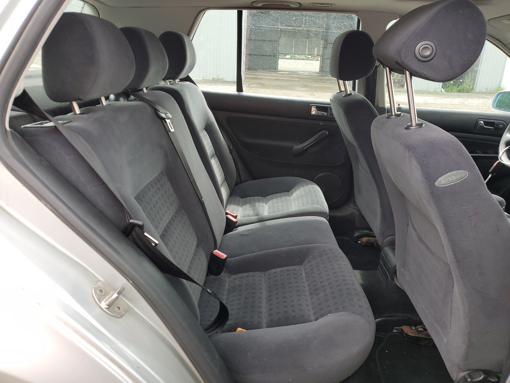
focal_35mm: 26
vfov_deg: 53.1
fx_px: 383
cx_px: 255
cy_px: 192
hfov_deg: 67.3
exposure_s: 1/185
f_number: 1.5
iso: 50
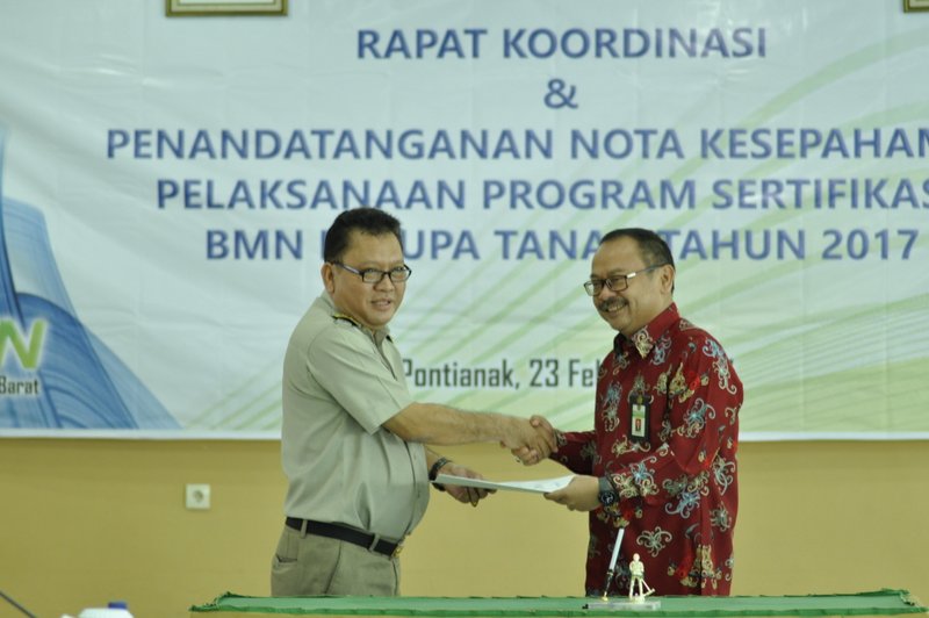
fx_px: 3868
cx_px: 464
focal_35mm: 150
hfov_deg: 13.7
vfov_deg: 9.1
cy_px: 309
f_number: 2.8
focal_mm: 100
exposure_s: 1/40
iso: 1000
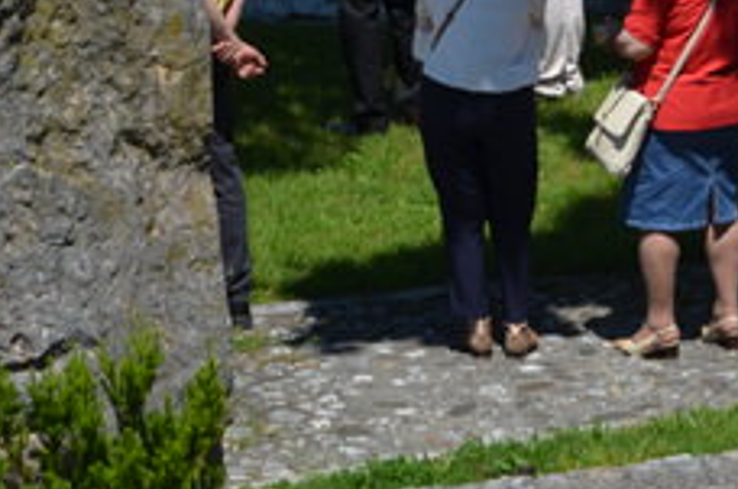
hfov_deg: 8.6
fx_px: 4843
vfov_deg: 5.7
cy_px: -243
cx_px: -94
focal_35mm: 237
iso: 100
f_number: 8
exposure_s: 1/250
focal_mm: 45
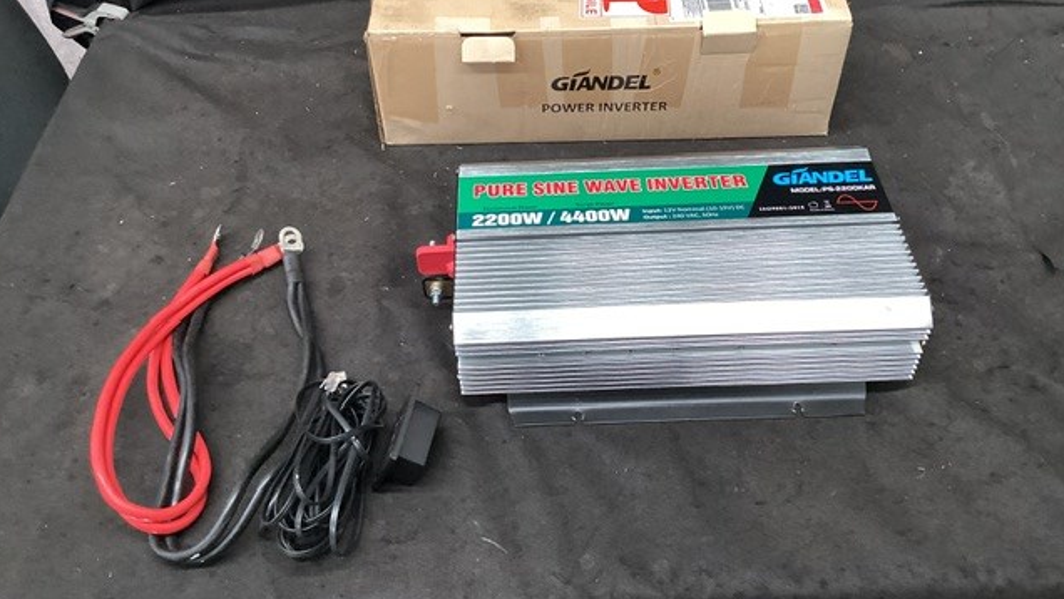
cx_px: 530
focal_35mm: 34
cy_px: 226
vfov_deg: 34.5
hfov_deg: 58.0
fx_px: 959
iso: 200
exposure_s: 1/60
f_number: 2.4
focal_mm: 3.3
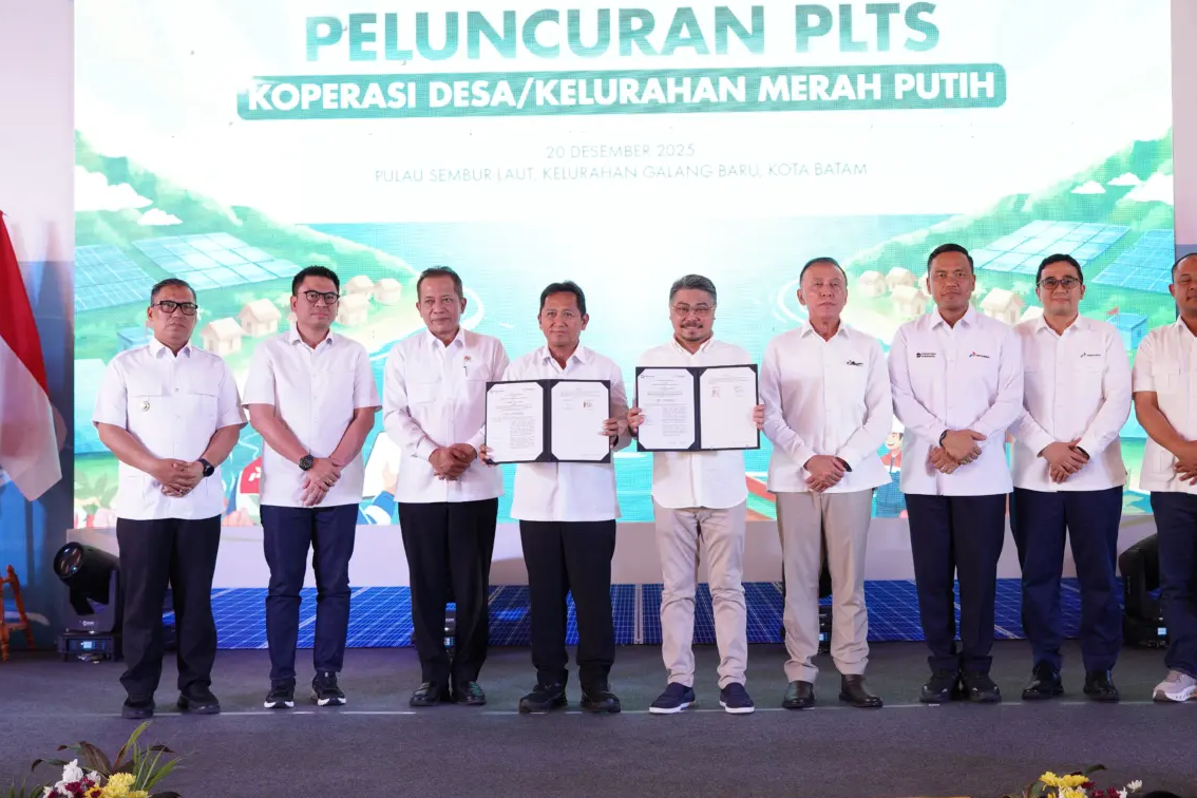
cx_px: 684
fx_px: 1662
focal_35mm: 50
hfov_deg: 39.5
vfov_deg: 27.0
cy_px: 341
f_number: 3.2
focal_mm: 35
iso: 800
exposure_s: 1/320
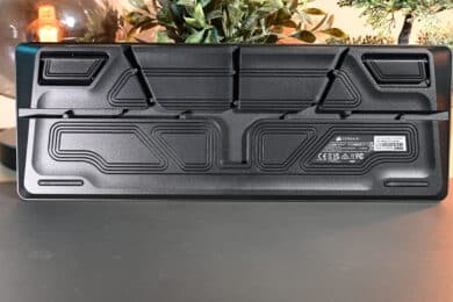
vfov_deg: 24.2
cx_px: 226
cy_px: 151
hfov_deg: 35.6
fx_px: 705
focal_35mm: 56
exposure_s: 1/60
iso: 2500
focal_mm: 56
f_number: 8
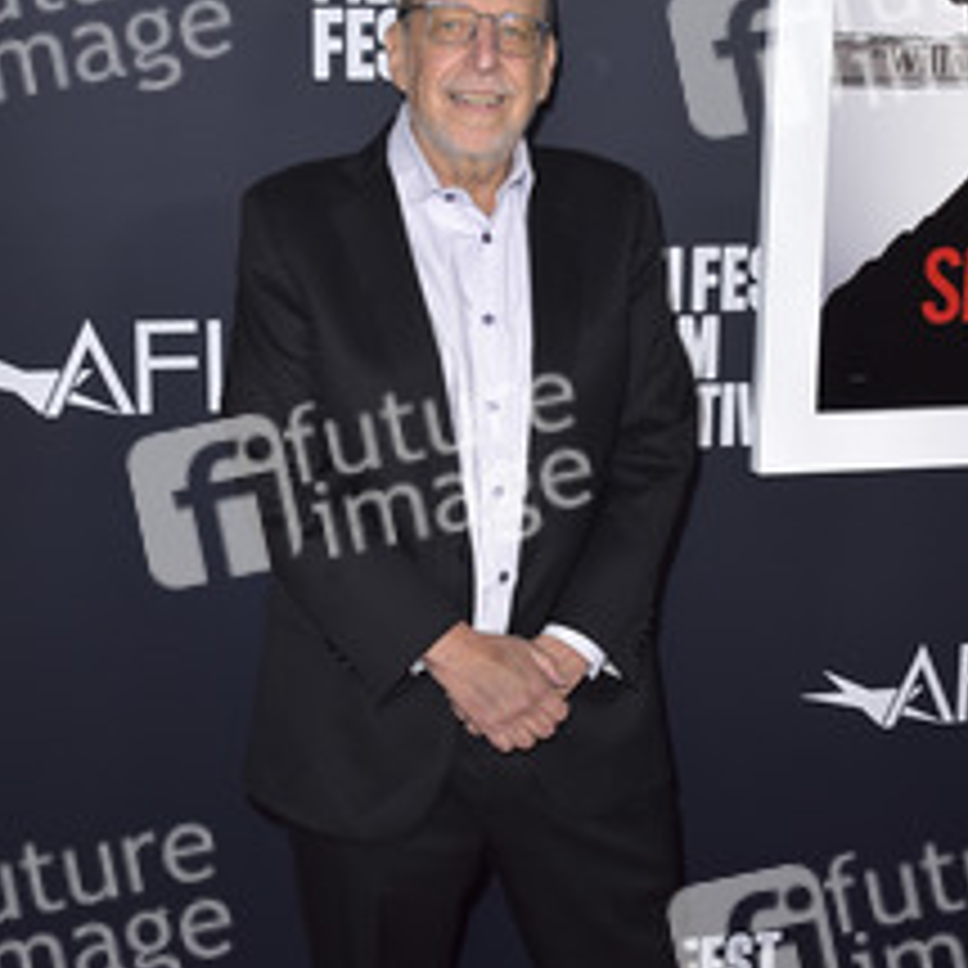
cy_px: 707
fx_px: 1898
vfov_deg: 28.3
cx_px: 493
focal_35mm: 60
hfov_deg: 28.6
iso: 500
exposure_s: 1/200
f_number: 6.3
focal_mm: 38
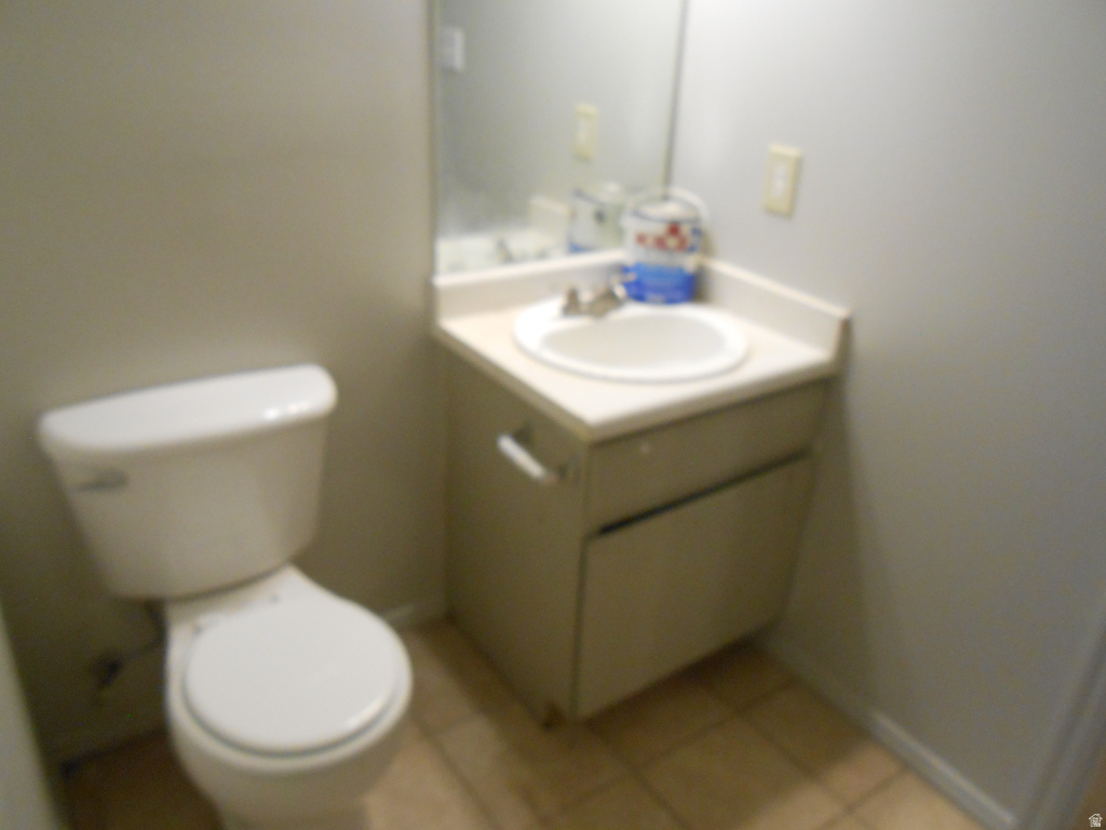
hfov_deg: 67.3
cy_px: 415
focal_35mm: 26
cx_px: 553
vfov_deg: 53.1
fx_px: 831
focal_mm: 4.6
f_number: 3.5
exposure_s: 1/30
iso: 400
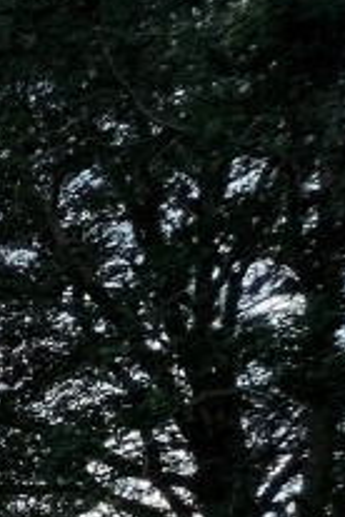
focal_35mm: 67
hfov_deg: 9.1
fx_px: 963
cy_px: 724
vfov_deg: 24.8
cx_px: -908
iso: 32
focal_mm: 1.57
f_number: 1.8
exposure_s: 1/797
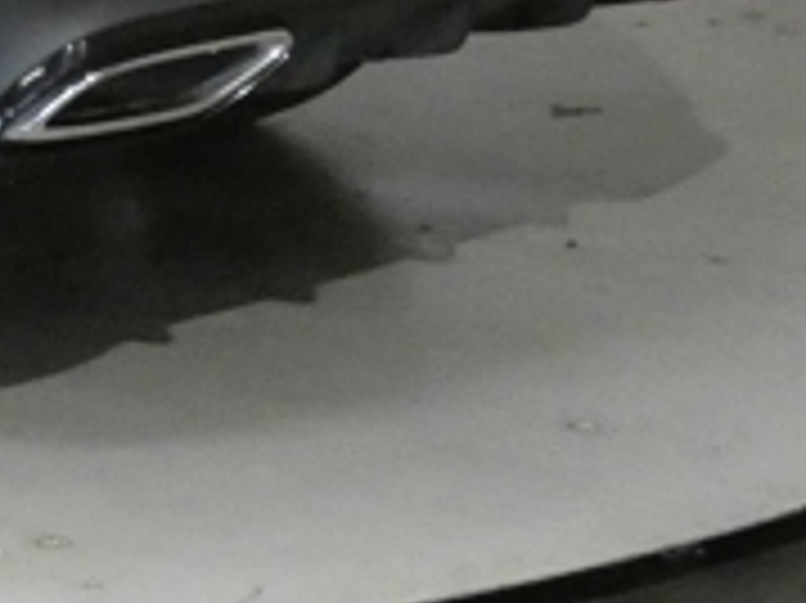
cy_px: -351
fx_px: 5212
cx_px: -856
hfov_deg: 8.4
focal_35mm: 224
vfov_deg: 6.5
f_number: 3.9
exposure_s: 1/80
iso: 1600
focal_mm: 9
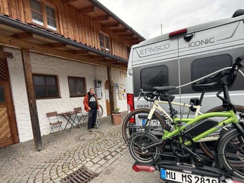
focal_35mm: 16
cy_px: 104
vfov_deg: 77.7
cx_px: 127
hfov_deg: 94.4
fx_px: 113
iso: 50
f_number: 2.2
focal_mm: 2.22
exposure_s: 1/227
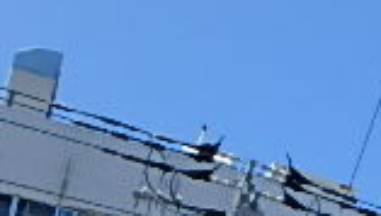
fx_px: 941
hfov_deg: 17.9
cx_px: 699
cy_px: 371
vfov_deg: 12.2
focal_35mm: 93
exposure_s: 1/800
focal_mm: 3.7
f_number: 3.5
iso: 125
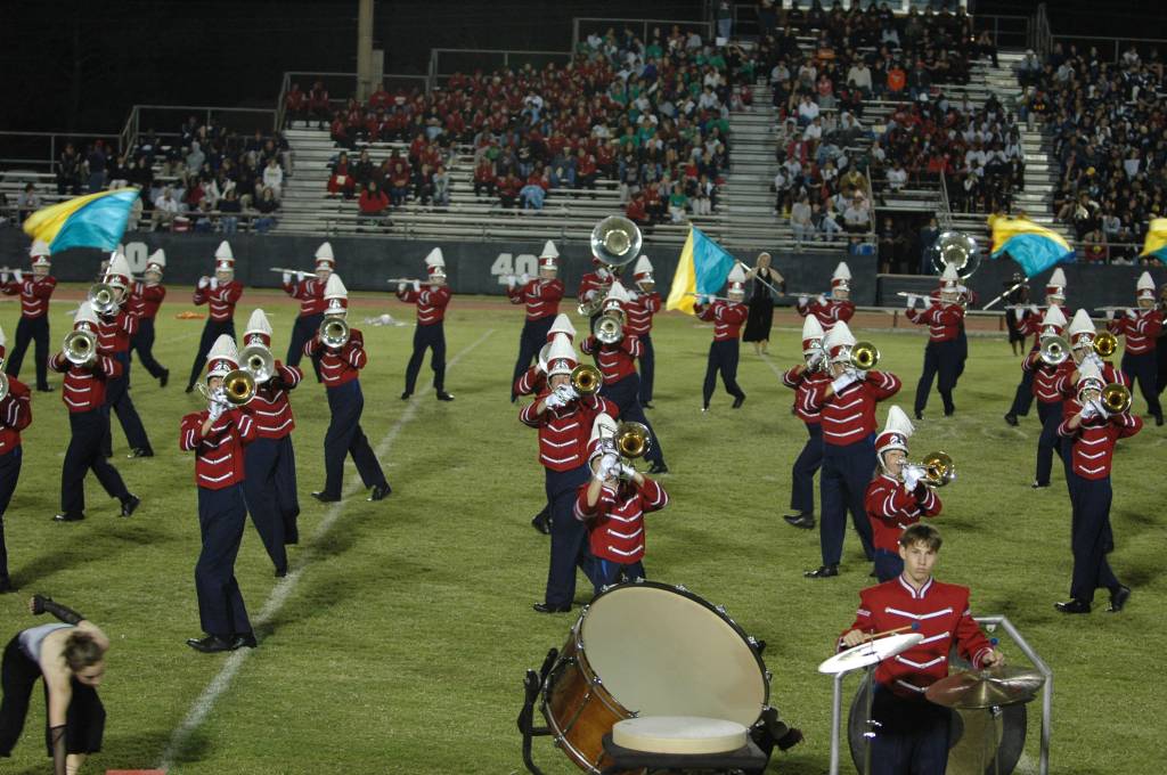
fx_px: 3399
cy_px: 388
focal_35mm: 105
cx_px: 584
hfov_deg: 19.5
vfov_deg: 13.0
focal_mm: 70
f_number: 2.8
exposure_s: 1/60
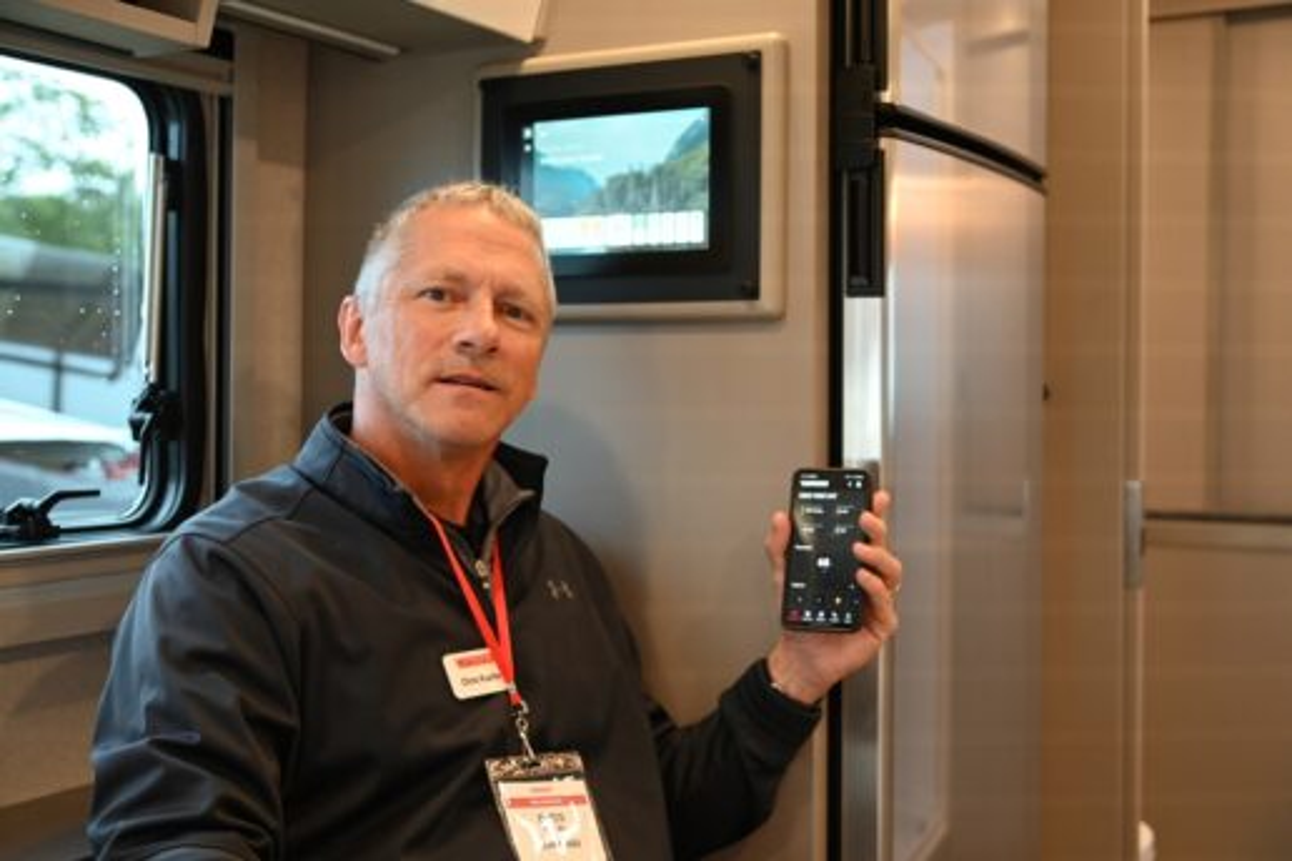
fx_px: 1579
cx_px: 646
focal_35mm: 44
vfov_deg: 30.5
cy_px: 430
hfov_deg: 44.5
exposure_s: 1/125
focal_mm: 44
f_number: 4
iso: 2000
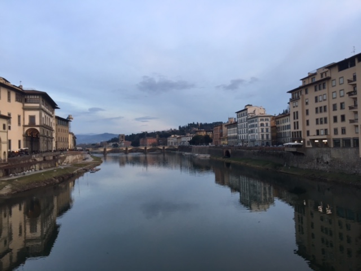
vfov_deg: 48.2
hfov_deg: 61.7
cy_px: 136
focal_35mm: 29
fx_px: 302
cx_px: 180
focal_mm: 4.15
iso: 25
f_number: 2.2
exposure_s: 1/33
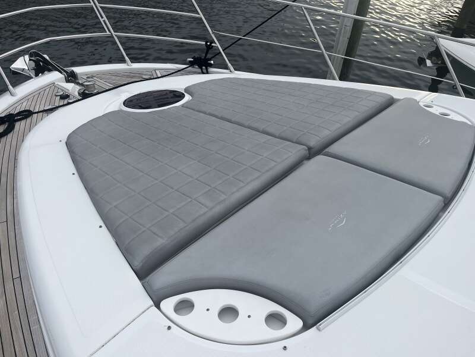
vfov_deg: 53.1
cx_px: 238
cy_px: 178
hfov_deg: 67.3
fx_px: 357
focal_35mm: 26
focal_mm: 5.1
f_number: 1.6
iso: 50
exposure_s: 1/1163
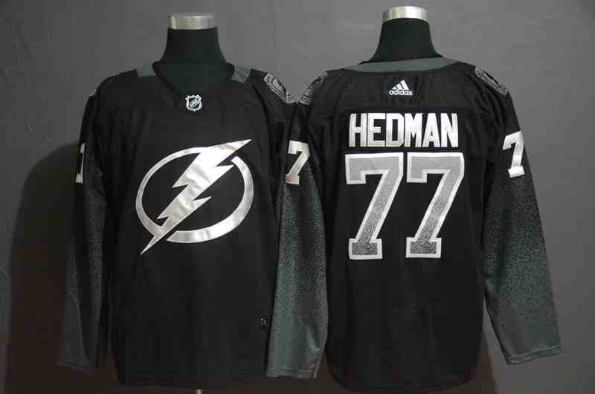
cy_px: 197
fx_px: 990
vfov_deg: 22.5
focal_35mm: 60
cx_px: 298
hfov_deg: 33.5
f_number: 4.5
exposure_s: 1/20
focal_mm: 40
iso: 4000
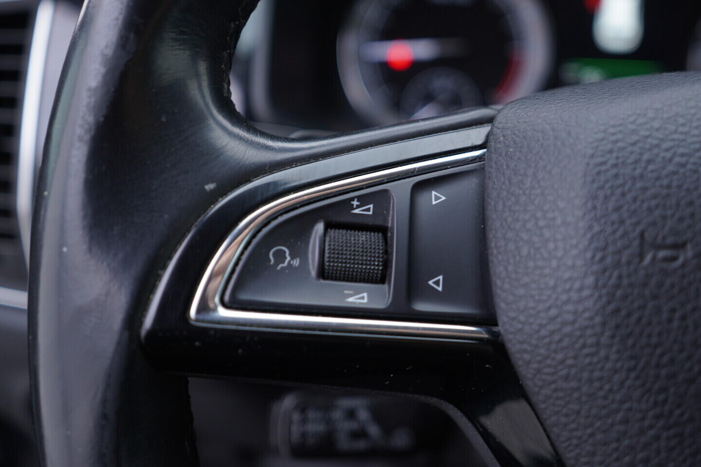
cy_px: 234
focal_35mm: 36
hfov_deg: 53.1
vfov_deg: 36.9
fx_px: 701
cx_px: 350
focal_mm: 24
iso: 160
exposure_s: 1/40
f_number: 2.8
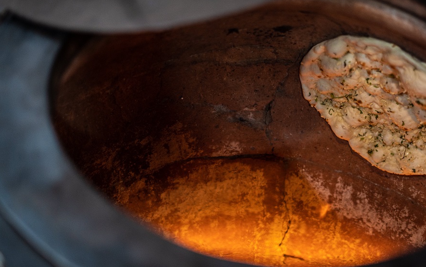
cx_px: 271
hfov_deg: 29.6
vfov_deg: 18.9
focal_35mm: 69
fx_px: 801
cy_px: 130
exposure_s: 1/160
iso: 1000
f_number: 1.8
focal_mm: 50
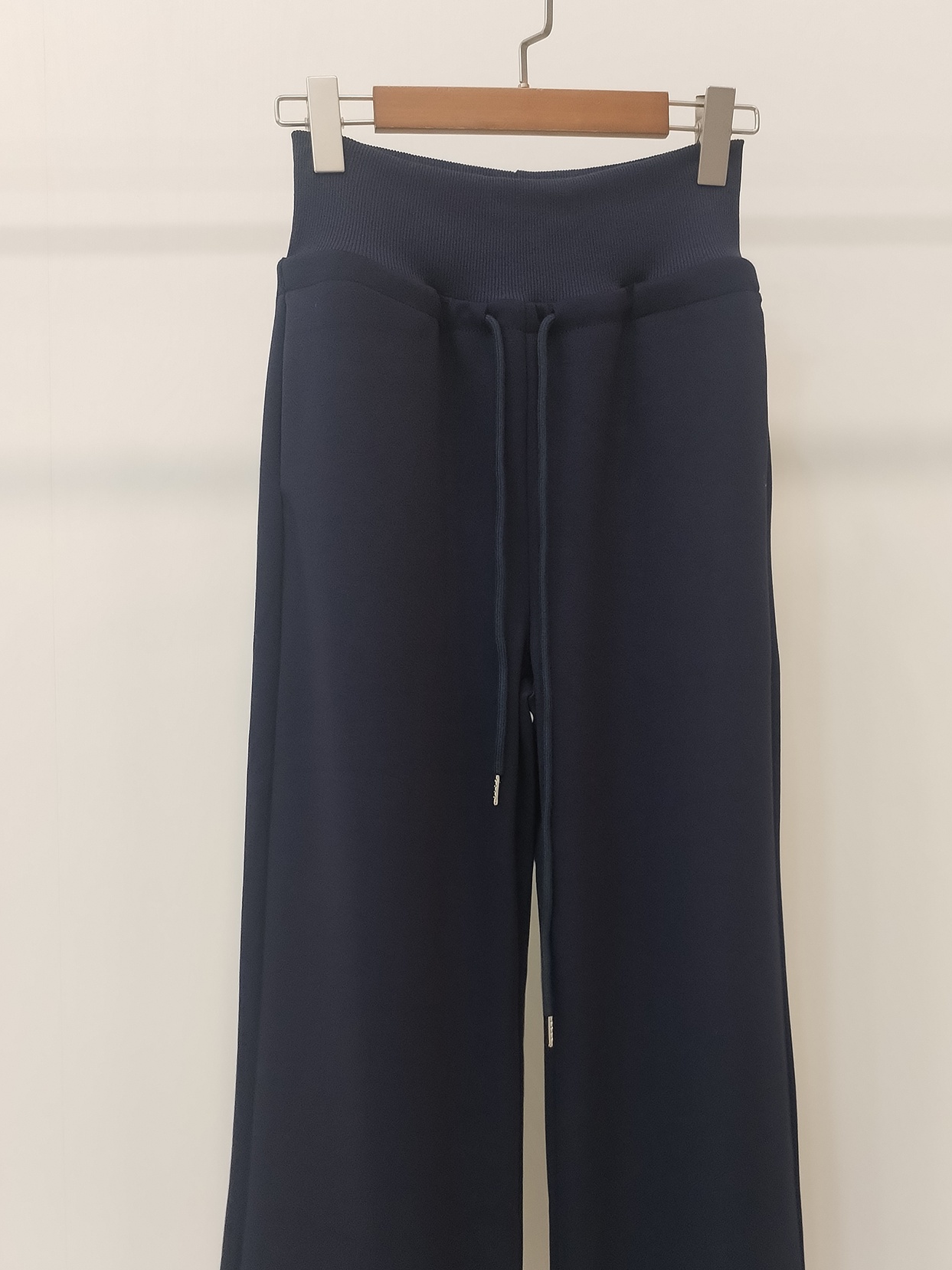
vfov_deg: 44.4
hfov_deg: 34.4
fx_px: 1540
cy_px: 809
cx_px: 492
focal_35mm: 42
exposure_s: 1/50
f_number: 1.8
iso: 404
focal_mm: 4.75
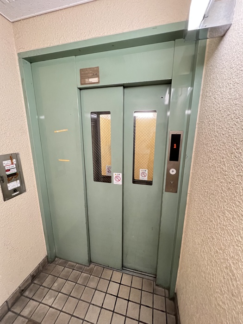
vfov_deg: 106.2
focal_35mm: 13
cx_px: 122
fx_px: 122
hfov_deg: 89.9
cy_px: 162
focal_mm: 1.57
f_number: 1.8
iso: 800
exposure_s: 1/60
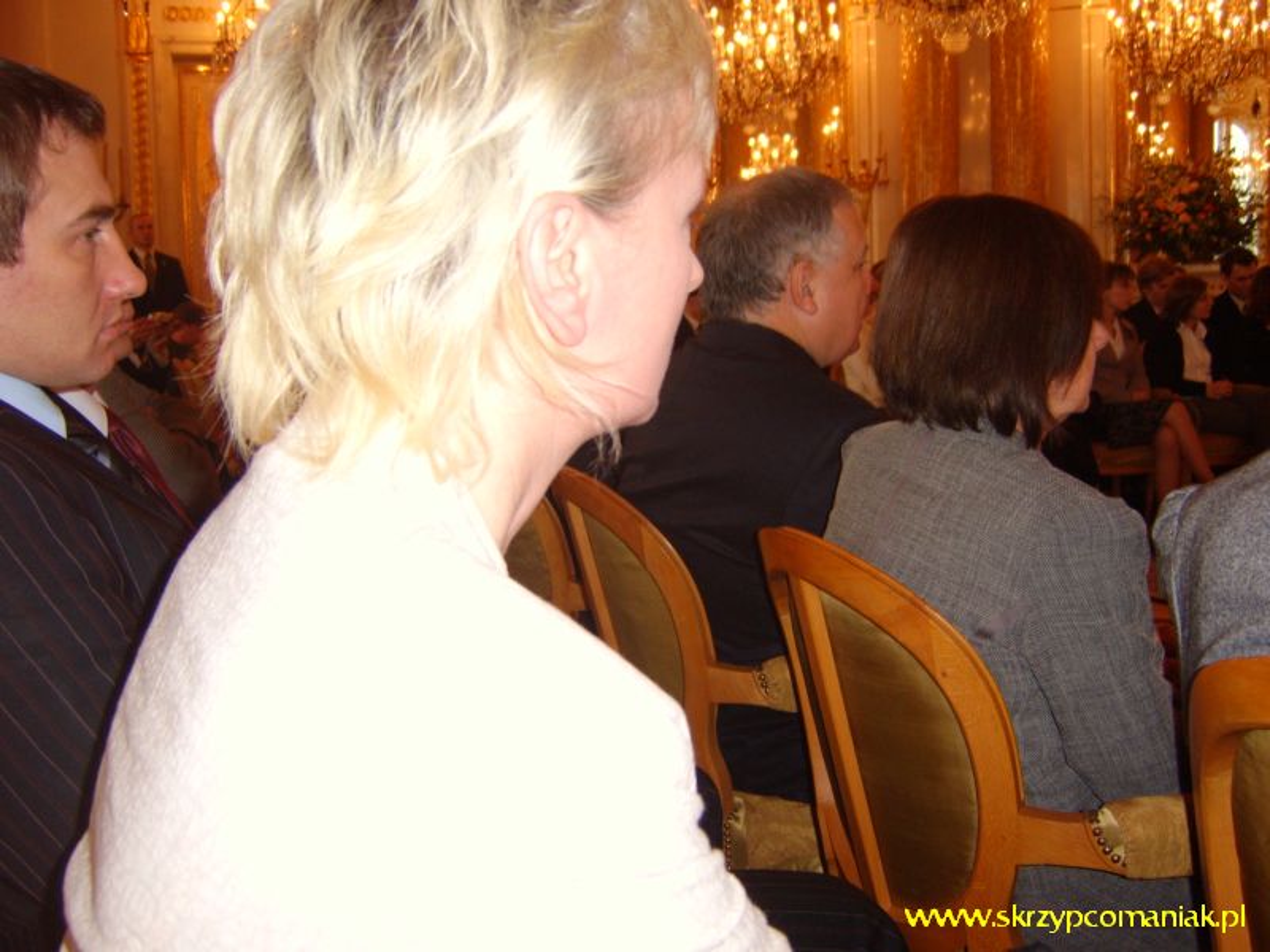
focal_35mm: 31
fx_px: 1137
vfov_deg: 45.4
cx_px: 635
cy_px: 476
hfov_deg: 58.4
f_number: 2.7
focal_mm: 8.13
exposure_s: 1/30
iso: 141
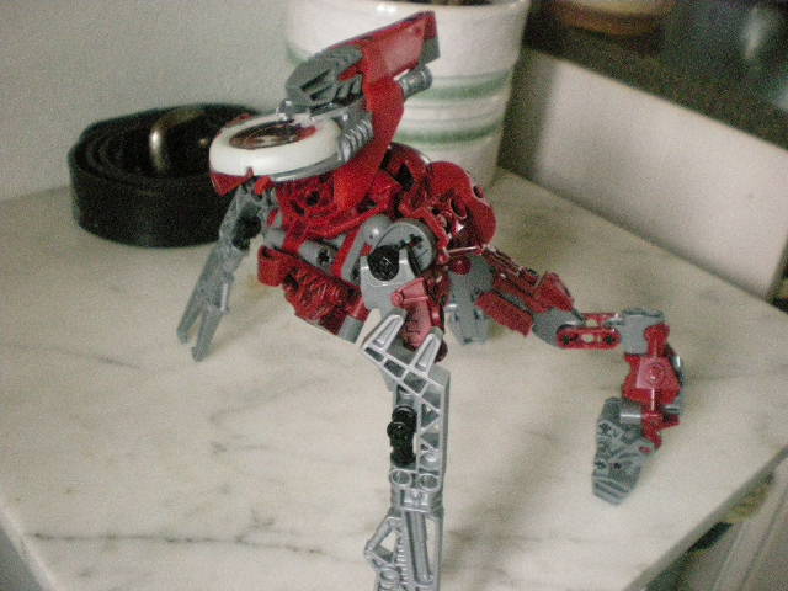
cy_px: 296
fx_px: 865
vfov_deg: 37.7
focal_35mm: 38
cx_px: 394
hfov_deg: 49.0
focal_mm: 6.3
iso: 1000
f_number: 3.1
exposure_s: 1/140
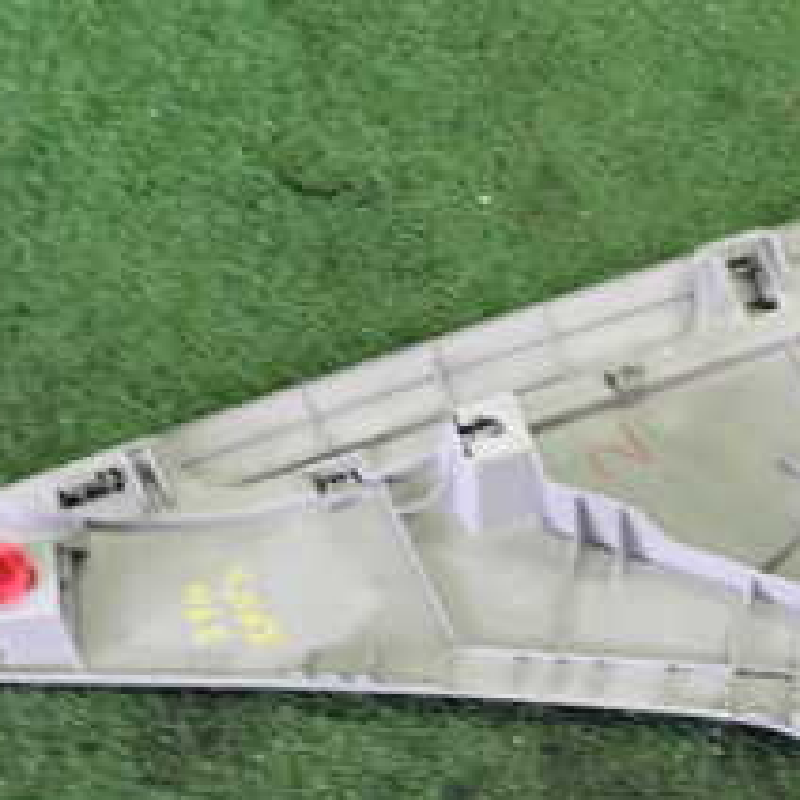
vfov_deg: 23.0
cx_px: 528
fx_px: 1961
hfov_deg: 23.0
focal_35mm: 75
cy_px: 487
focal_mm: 5.4
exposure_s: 1/30
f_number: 2.3
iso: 400
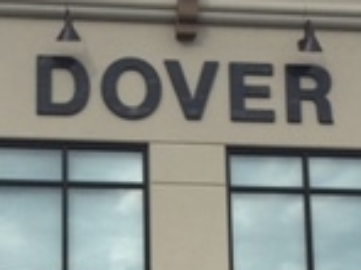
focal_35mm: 126
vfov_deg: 11.6
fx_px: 1313
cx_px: 106
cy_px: 258
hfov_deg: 15.6
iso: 32
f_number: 2.2
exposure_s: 1/1582
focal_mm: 4.15
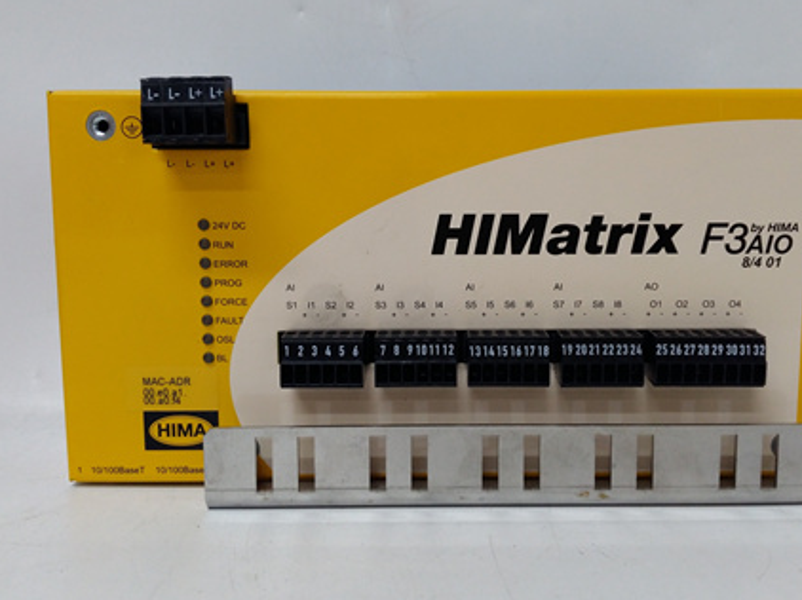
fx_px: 741
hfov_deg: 56.7
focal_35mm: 32
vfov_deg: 44.1
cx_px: 441
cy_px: 276
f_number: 2
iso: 218
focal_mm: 3.79
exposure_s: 1/33
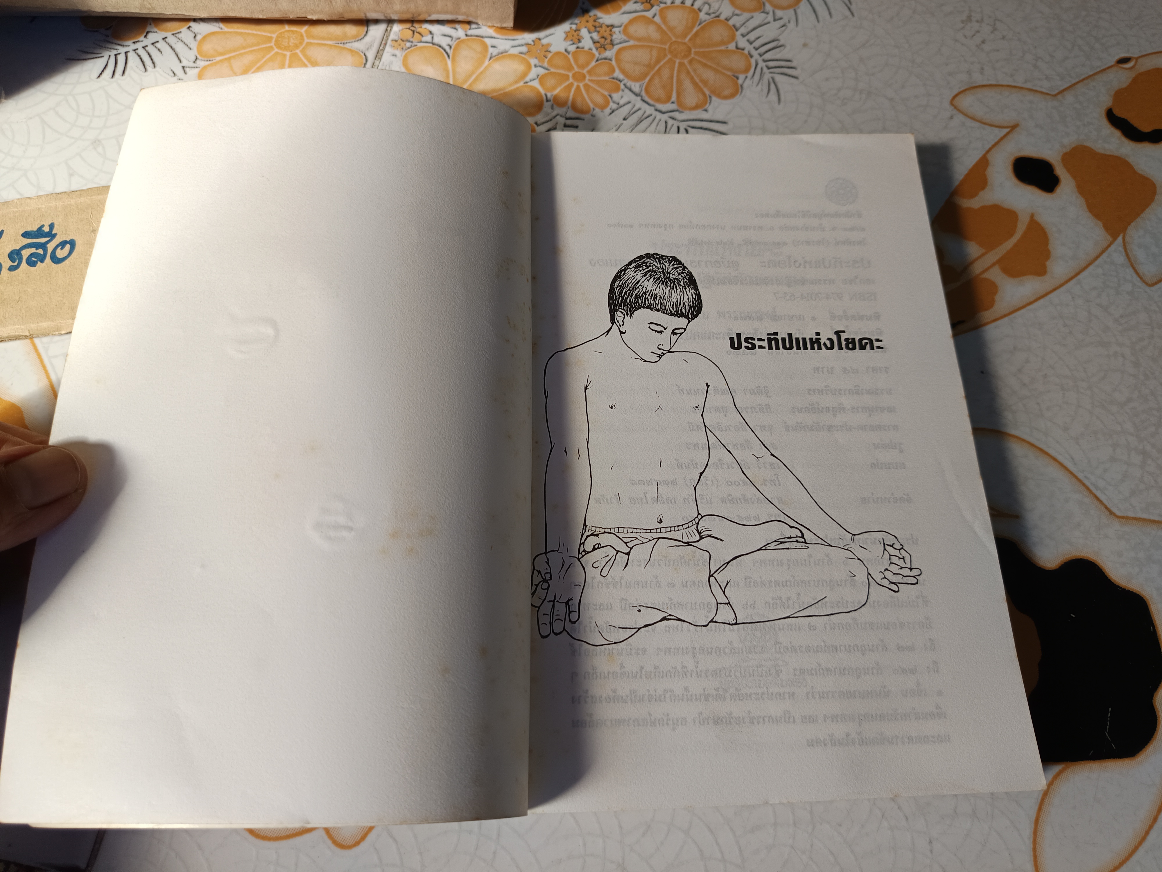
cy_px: 436
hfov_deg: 71.6
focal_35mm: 24
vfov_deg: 56.8
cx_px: 581
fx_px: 806
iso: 92
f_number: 1.7
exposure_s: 1/50
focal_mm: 5.31
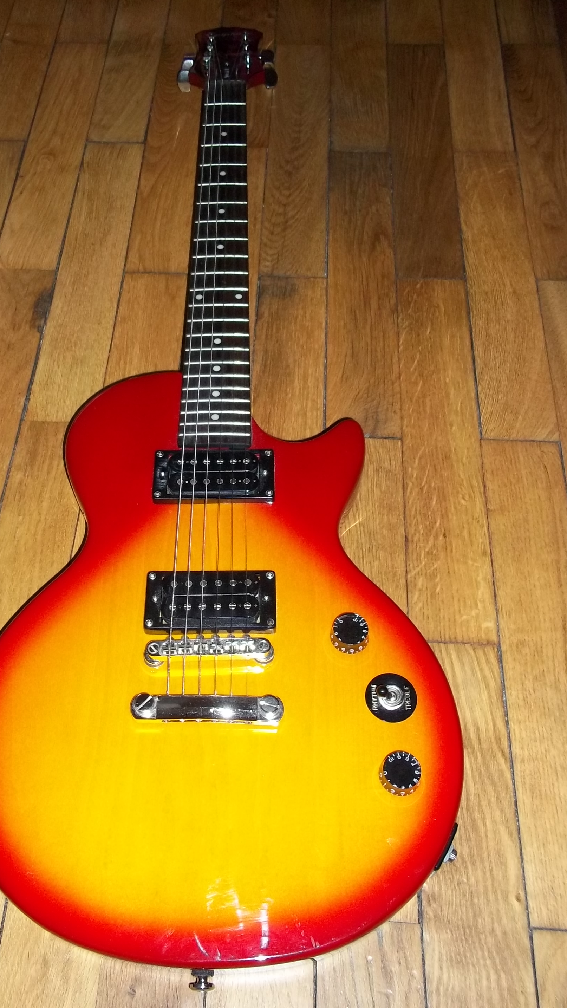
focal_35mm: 35
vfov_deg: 56.6
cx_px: 209
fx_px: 935
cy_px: 502
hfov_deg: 33.5
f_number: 2.9
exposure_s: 1/30
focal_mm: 5.7
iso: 160
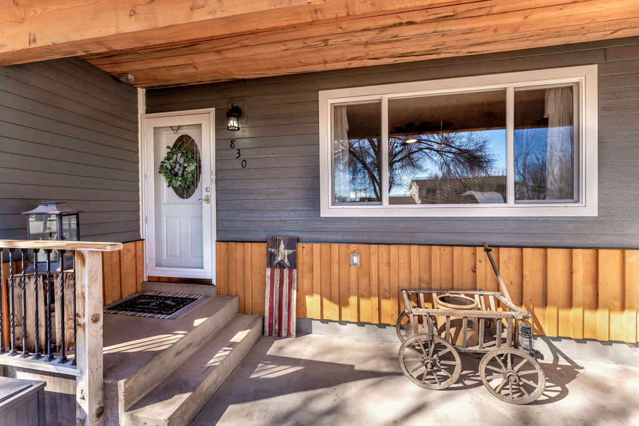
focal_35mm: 14
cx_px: 320
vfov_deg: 81.2
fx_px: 248
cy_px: 213
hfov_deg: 104.3
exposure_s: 1/320
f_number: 8
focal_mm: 14
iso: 400
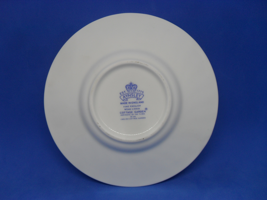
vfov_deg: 40.7
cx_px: 134
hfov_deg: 52.6
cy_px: 100
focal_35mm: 35
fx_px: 270
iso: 100
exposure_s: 1/125
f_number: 2.8
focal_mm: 6.2
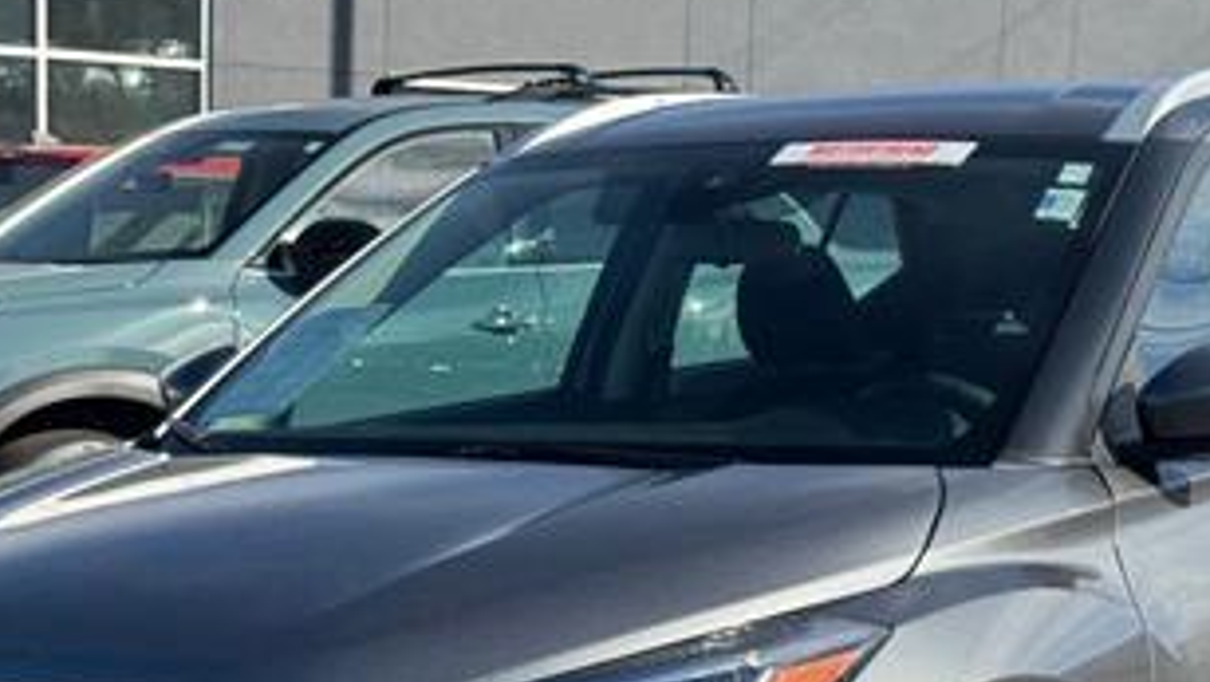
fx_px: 3499
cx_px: 682
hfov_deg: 19.6
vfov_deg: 11.0
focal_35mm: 109
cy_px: 698
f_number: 1.78
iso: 64
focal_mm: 6.76
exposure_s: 1/2833
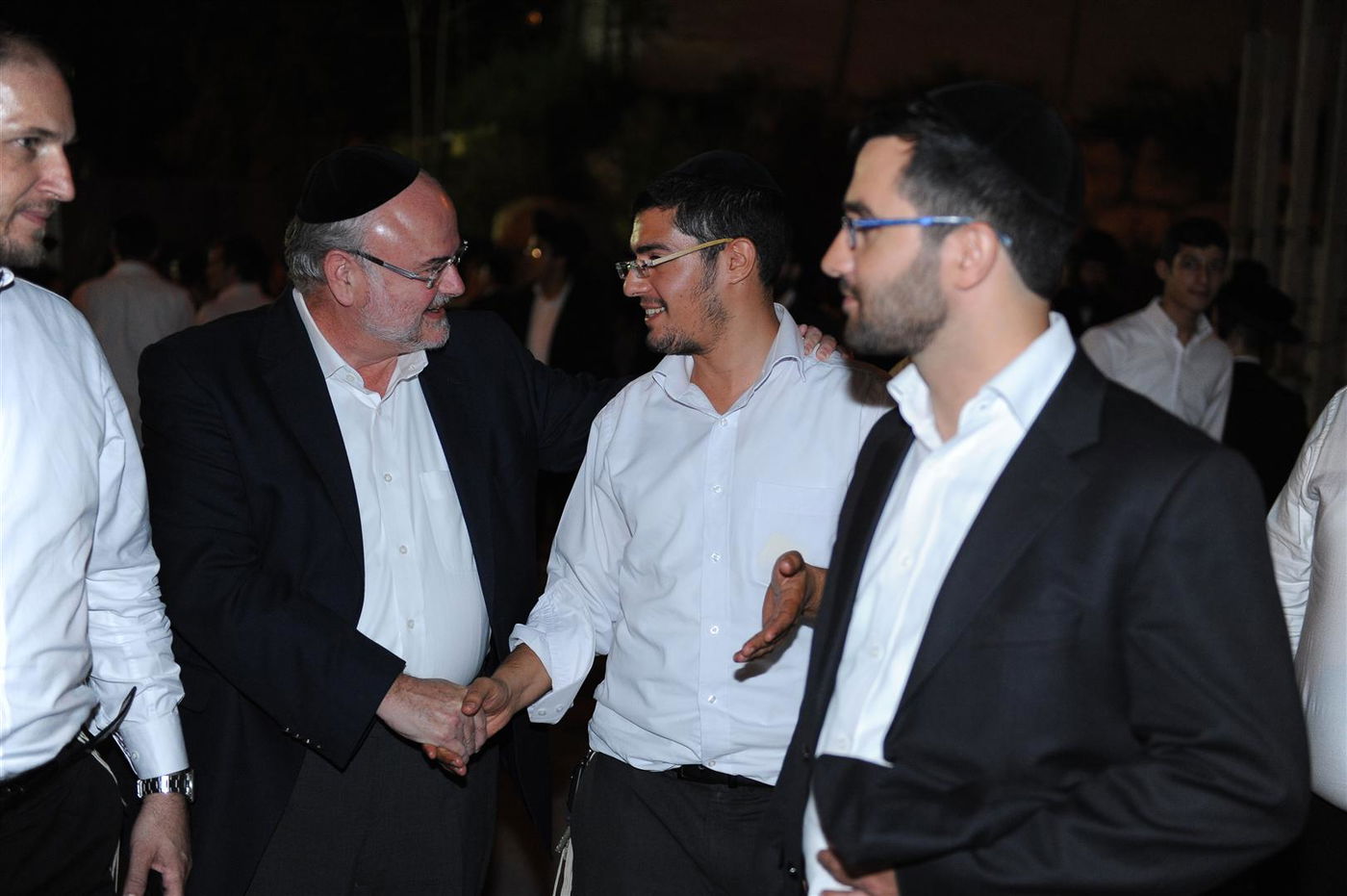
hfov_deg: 39.6
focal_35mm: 50
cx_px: 674
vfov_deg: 26.9
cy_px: 448
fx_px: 1869
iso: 1600
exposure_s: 1/125
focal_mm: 50
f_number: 2.8
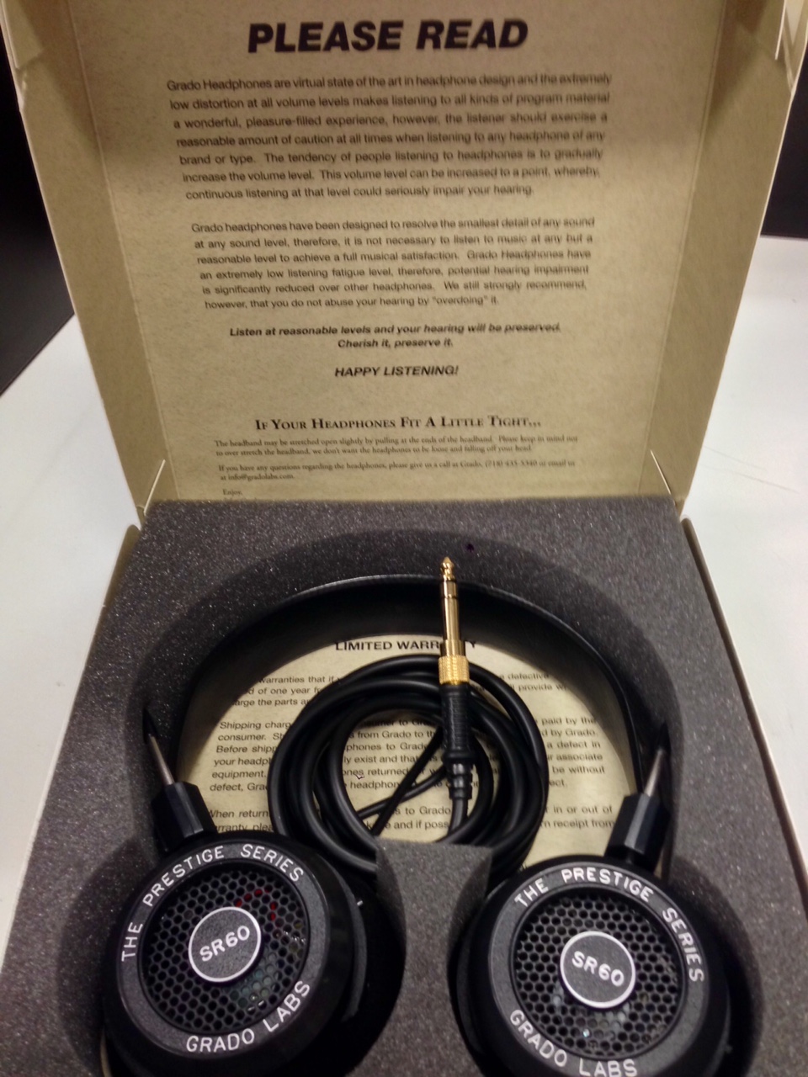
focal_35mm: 33
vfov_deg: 55.4
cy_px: 538
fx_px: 1027
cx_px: 404
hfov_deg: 42.9
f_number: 2.4
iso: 125
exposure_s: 1/20
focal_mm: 4.12
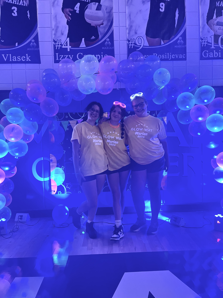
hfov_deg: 53.1
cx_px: 112
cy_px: 149
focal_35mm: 26
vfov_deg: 67.3
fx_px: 223
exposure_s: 1/30
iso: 800
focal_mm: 5.1
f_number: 1.6
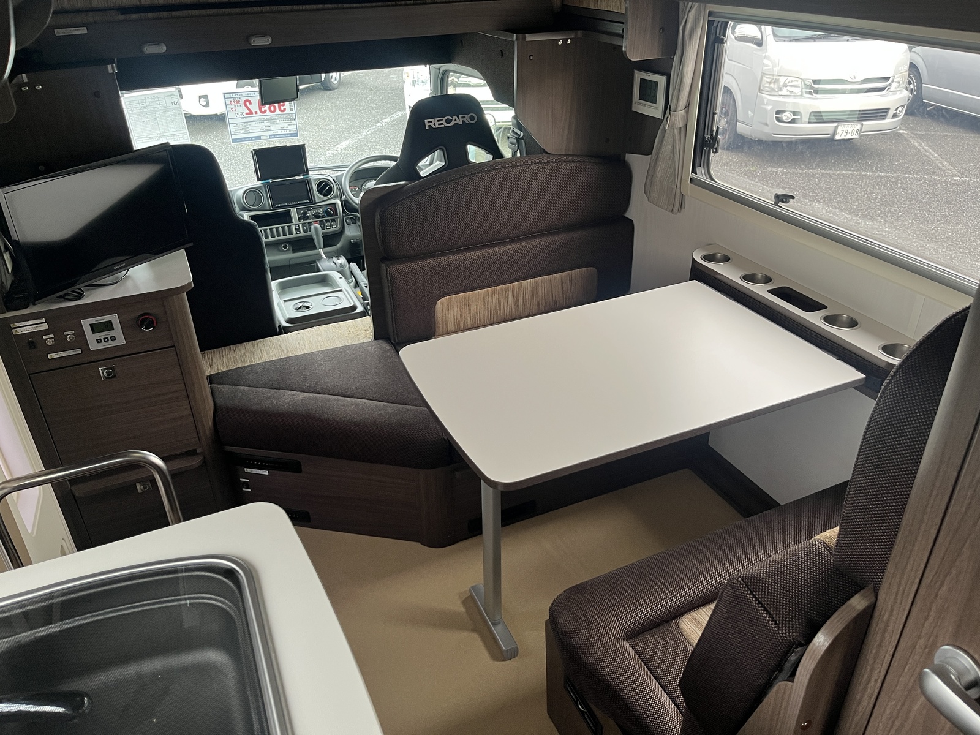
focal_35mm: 26
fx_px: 736
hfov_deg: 67.3
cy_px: 368
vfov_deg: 53.1
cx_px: 490
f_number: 1.6
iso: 125
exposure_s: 1/90
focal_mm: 5.1
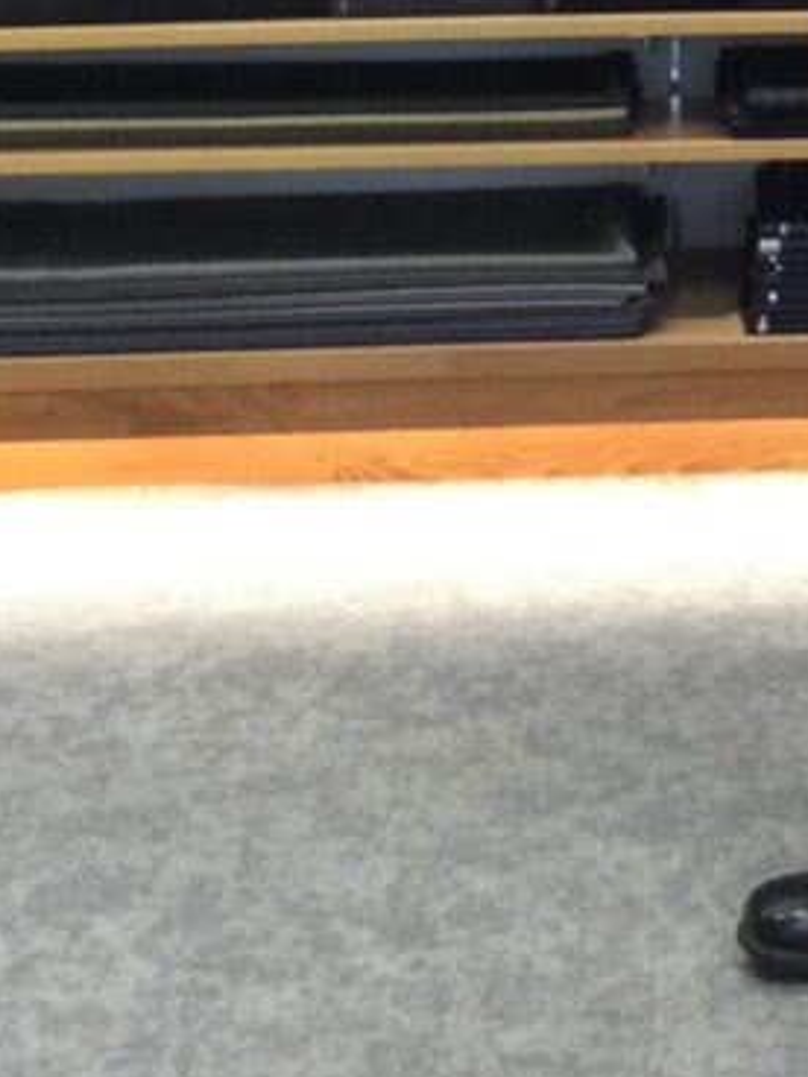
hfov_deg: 12.5
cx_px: 1066
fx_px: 3579
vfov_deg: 16.1
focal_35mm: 115
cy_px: -373
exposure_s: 1/30
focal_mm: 3.3
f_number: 2.4
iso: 64
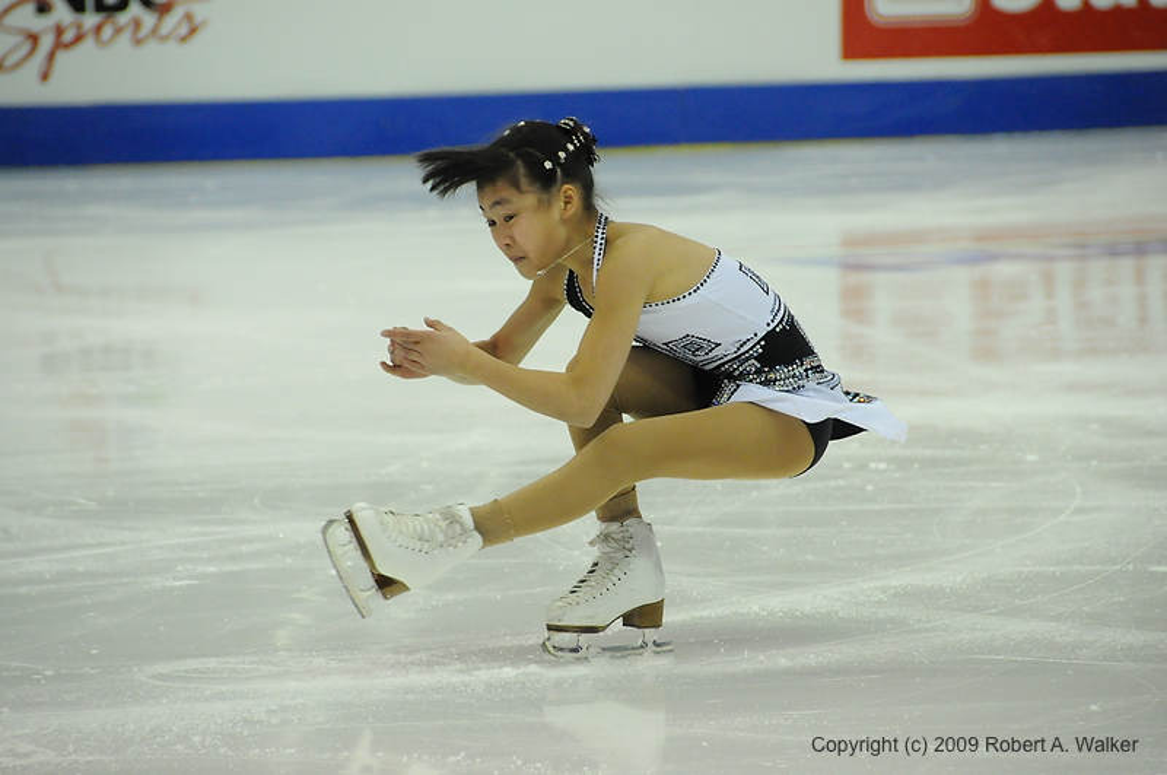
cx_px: 584
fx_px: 8254
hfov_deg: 8.1
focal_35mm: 255
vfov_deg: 5.4
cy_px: 388
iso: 3200
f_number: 5.6
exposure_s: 1/1000
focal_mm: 170
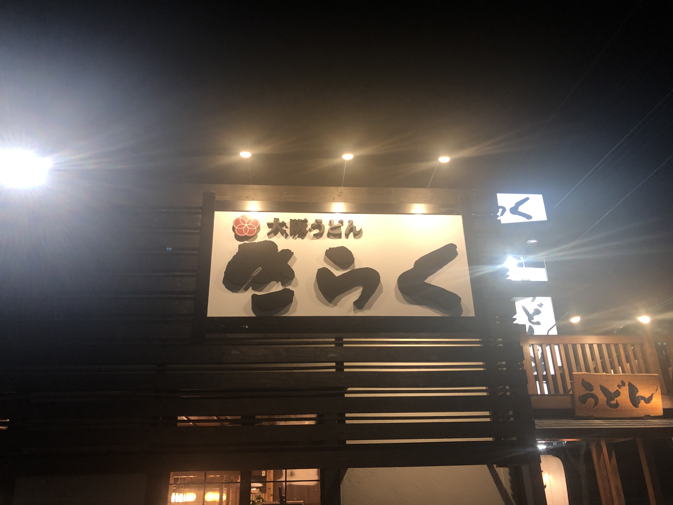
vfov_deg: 49.7
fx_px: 544
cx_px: 336
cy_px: 252
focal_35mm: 28
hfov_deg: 63.4
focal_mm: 4
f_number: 1.8
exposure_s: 1/17
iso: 40
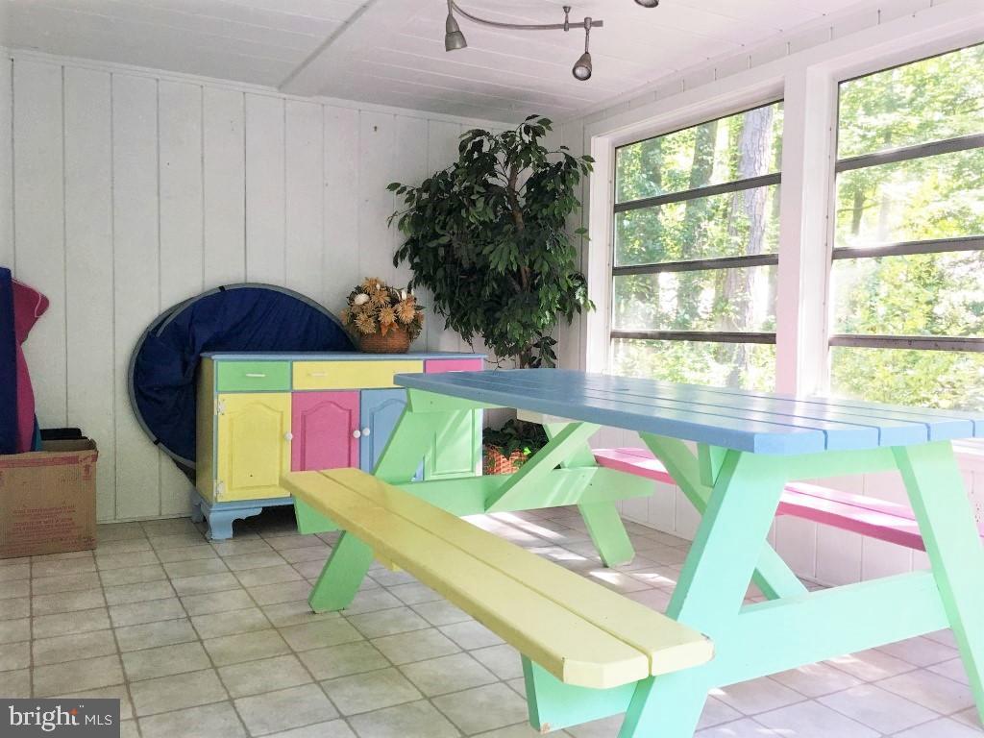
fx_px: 824
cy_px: 369
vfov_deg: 48.2
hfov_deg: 61.7
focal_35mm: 29
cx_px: 492
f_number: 2.2
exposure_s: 1/30
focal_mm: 4.15
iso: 40
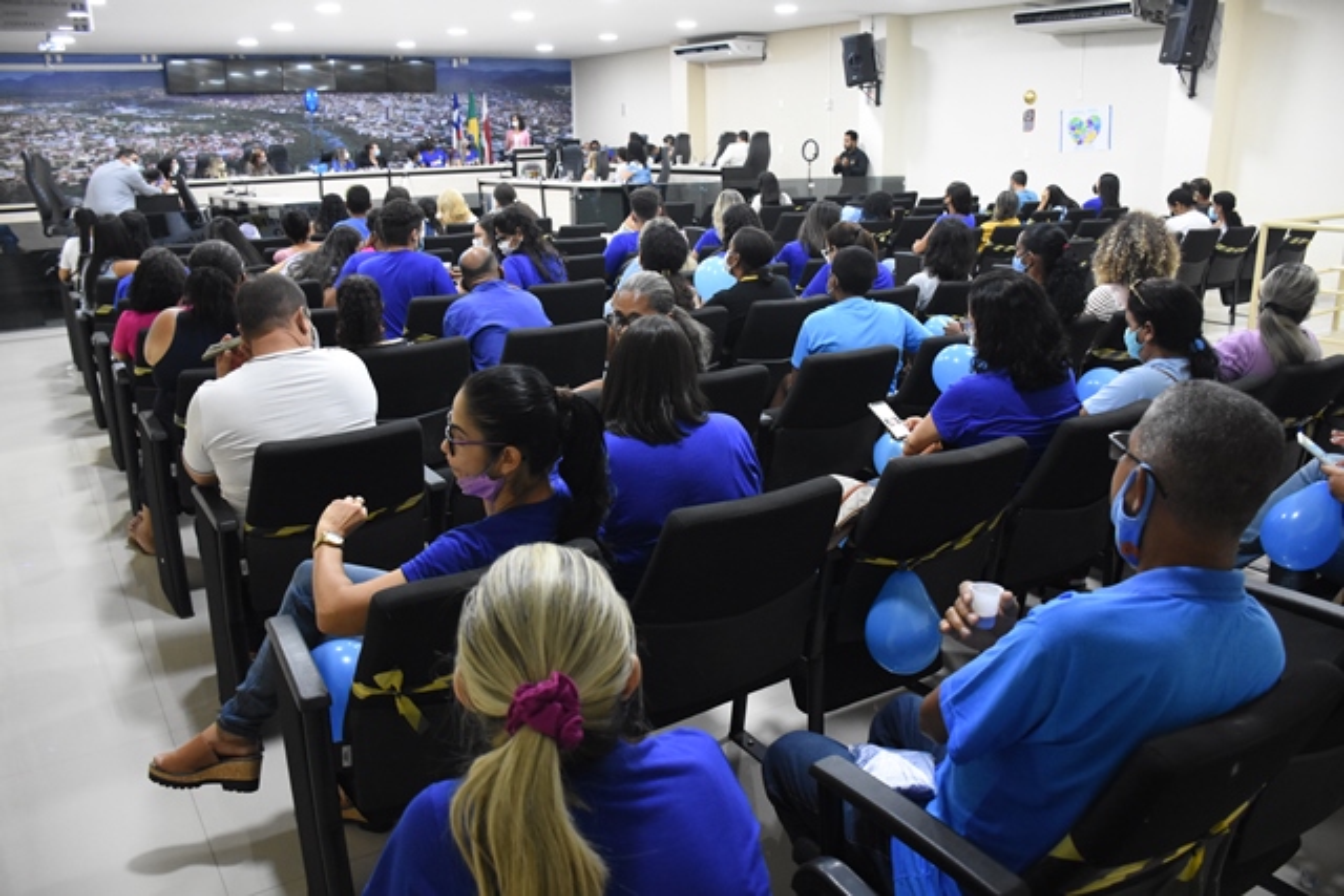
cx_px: 672
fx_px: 1008
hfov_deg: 67.4
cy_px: 448
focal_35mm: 27
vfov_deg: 48.0
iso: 3200
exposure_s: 1/60
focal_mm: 18
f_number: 4.5
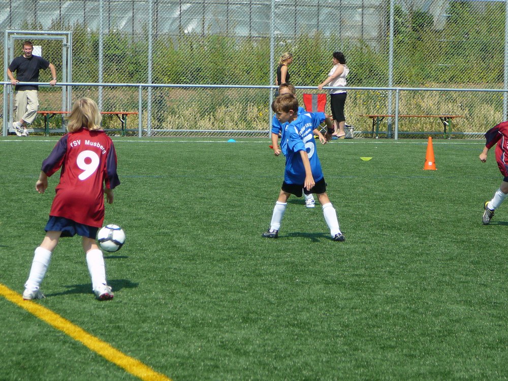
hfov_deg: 13.3
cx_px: 254
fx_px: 2172
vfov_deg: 10.0
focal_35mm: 148
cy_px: 190
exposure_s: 1/800
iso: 80
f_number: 4
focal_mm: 22
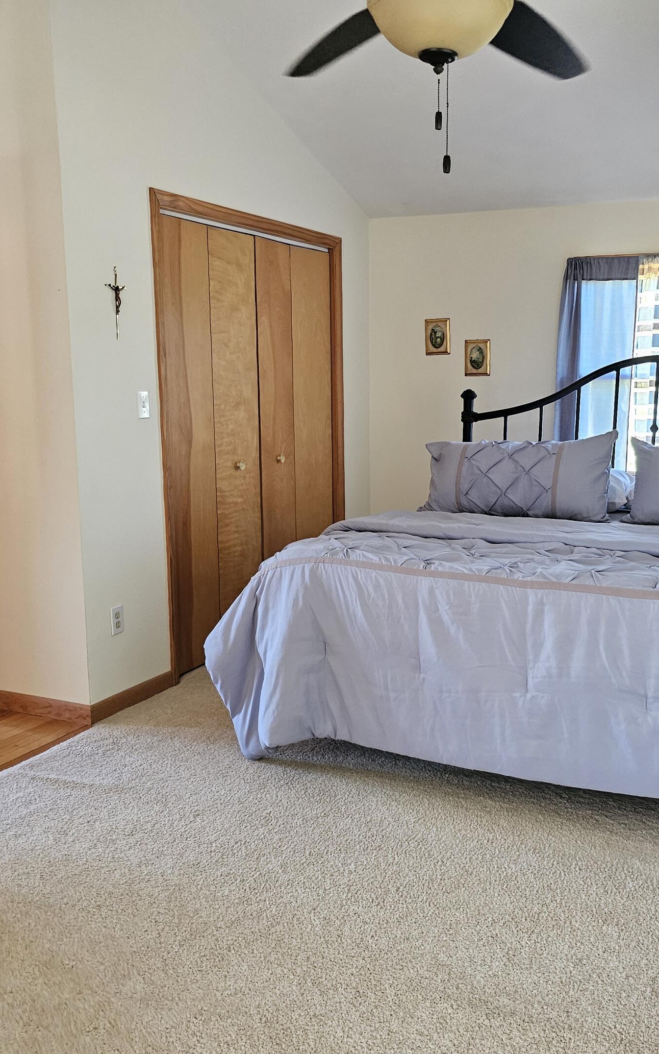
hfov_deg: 37.1
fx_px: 977
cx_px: 396
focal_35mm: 34
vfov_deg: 56.7
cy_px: 542
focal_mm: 6.3
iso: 1000
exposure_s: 1/120
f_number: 1.7
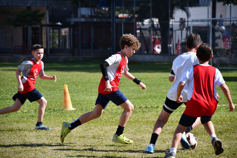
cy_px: 79
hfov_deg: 9.8
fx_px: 1382
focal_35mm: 210
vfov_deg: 6.5
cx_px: 118
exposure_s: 1/1000
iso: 280
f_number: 5.6
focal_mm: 140
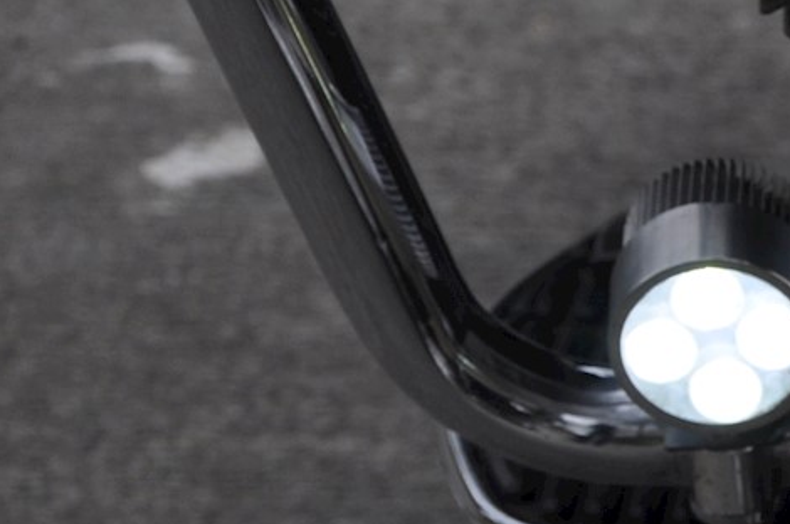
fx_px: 10081
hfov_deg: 4.4
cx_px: 1553
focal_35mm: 460
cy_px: 370
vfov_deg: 3.0
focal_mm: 75
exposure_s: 1/320
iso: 200
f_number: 9
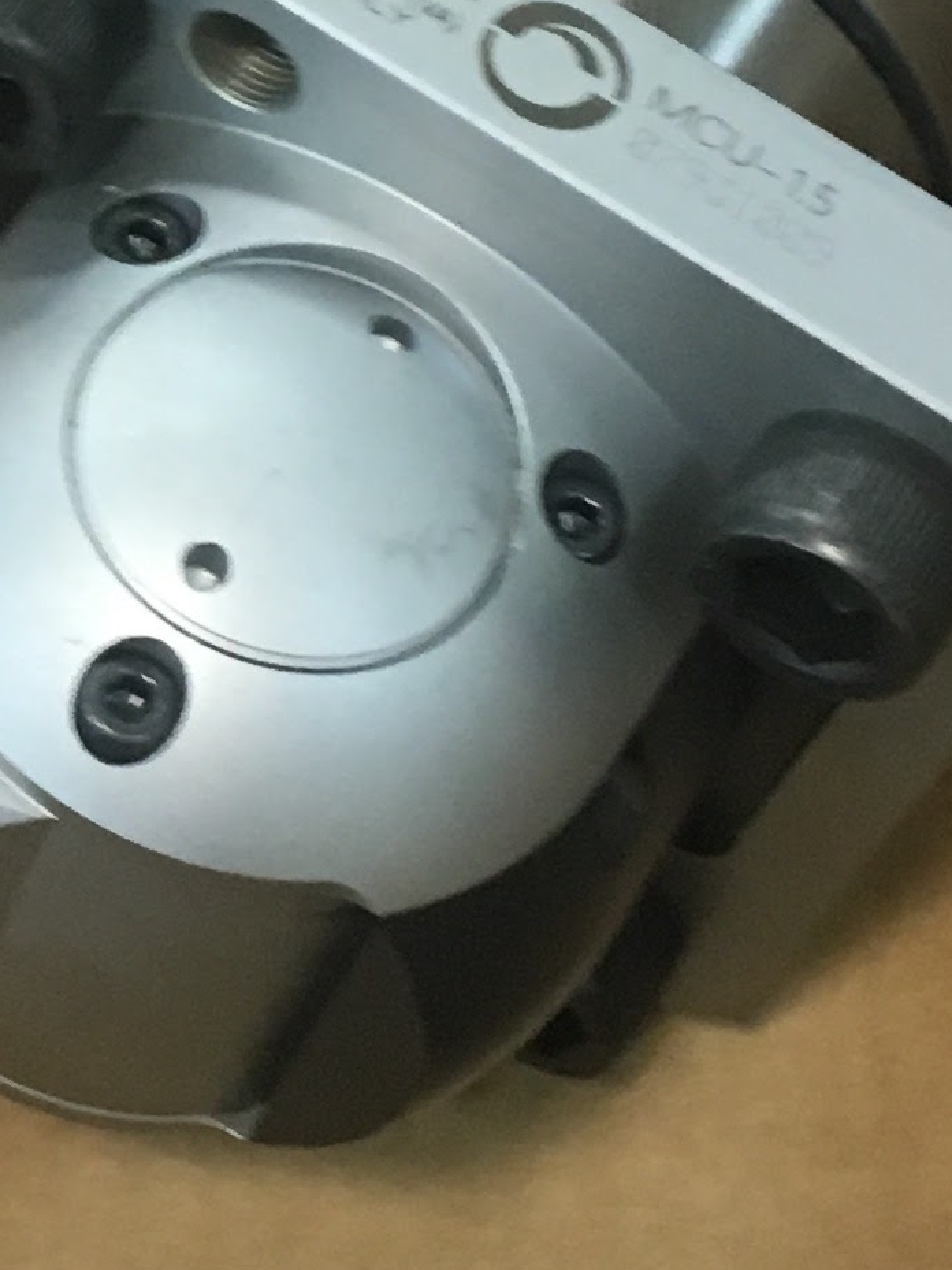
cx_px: -52
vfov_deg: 15.5
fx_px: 4620
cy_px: 159
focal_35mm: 126
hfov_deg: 11.6
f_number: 2.2
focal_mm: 4.15
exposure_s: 1/30
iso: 125
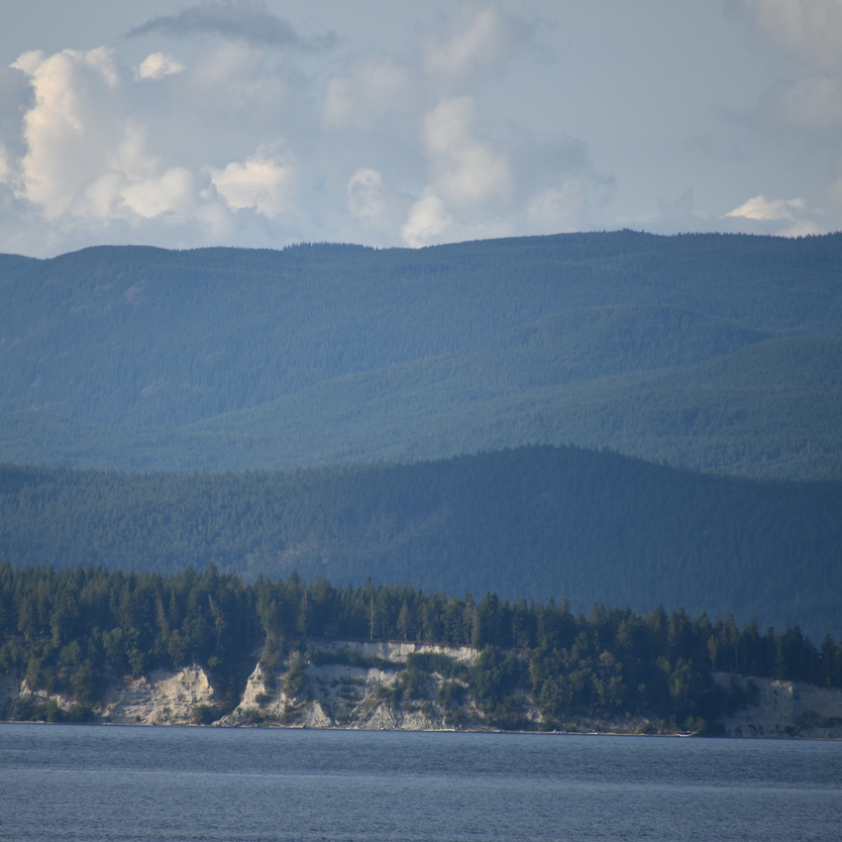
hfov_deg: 4.6
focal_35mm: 384
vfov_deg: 4.6
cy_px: 422
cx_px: 297
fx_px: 10567
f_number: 5.6
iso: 160
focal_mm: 300
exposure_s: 1/640
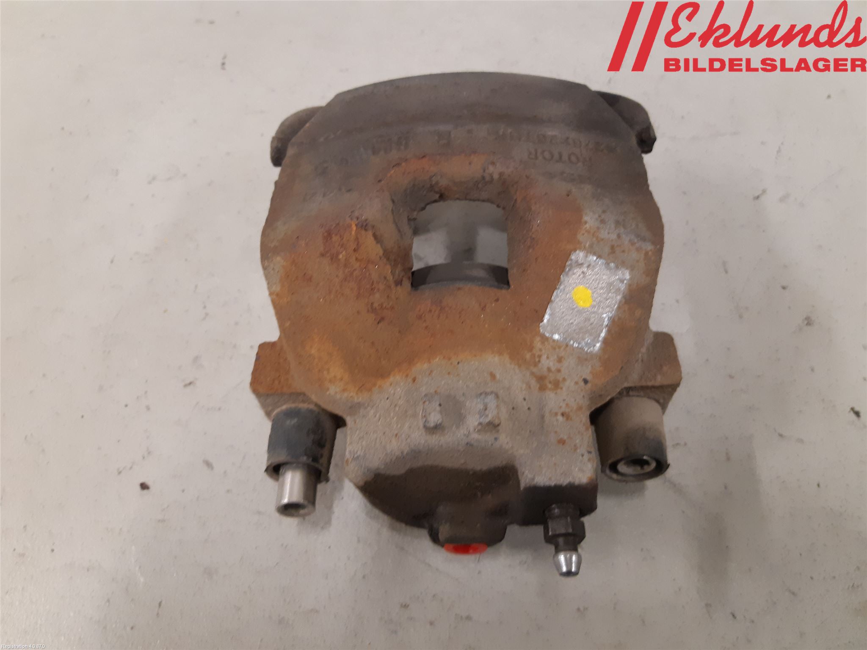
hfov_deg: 67.3
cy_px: 325
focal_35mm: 26
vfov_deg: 53.1
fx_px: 651
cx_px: 434
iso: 200
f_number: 1.7
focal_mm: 3.93
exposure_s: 1/50
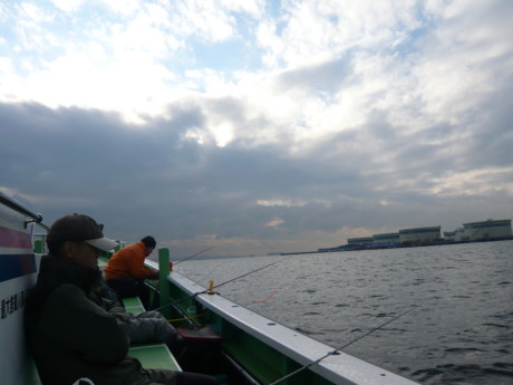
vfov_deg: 49.7
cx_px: 256
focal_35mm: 28
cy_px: 192
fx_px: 415
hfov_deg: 63.4
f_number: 8
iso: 100
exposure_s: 1/200
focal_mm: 4.6
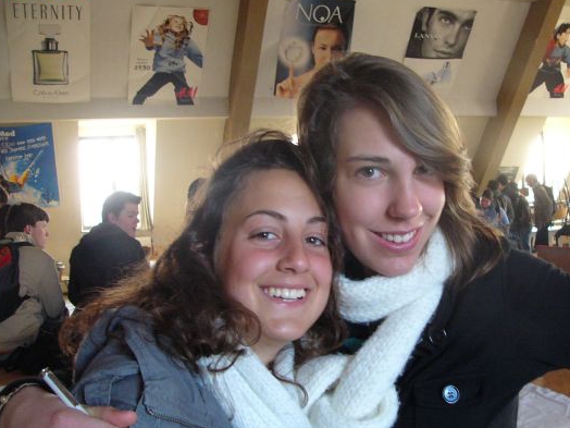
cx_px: 337
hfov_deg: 42.8
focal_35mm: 44
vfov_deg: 32.9
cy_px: 232
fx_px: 725
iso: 200
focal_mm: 6
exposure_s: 1/15
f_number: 2.8
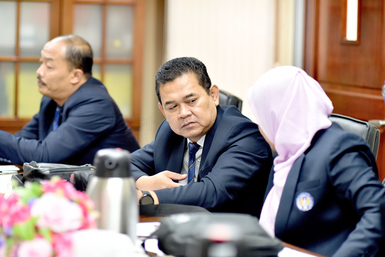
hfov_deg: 15.2
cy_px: 128
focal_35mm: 135
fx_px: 1444
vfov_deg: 10.2
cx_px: 192
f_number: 2.8
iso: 1600
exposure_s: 1/125
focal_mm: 135
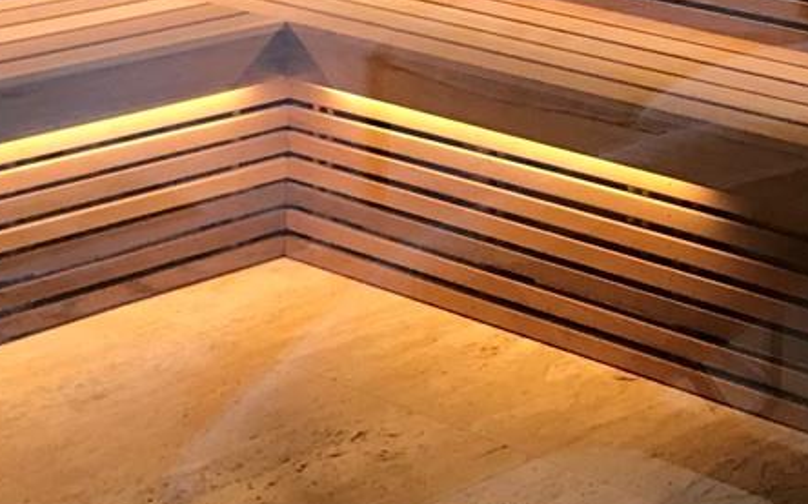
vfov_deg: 11.9
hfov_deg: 19.4
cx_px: 555
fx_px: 2355
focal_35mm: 107
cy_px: -124
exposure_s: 1/30
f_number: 1.8
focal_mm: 3.99
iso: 40
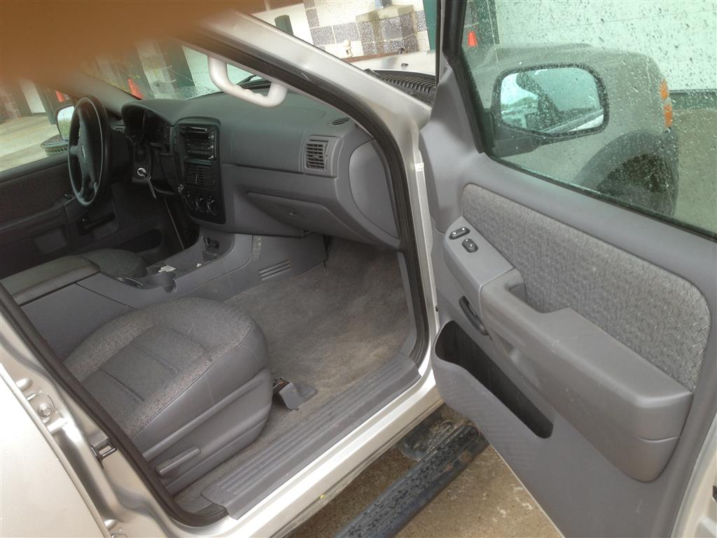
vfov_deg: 42.9
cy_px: 269
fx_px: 684
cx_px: 358
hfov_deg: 55.4
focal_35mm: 33
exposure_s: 1/126
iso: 50
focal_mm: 4.13
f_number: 2.4
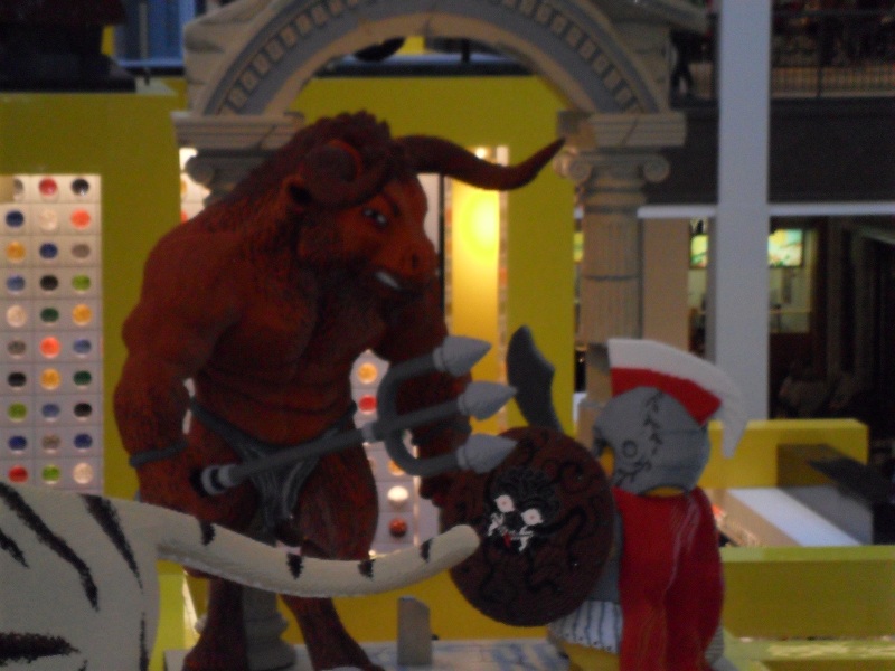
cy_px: 336
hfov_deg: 14.6
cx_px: 448
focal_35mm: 135
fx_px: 3490
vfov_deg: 11.0
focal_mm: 24.5
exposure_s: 1/90
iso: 400
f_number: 5.9
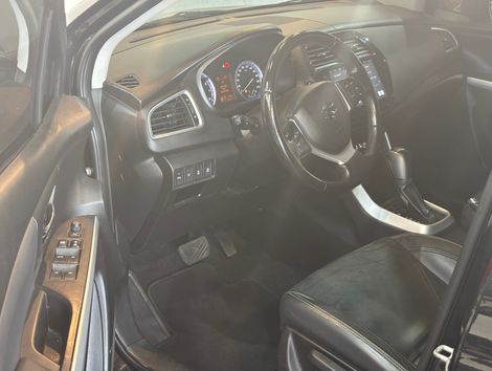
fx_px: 740
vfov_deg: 28.1
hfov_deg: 36.8
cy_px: 186
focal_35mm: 52
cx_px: 246
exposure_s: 1/40
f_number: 1.6
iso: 125
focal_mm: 5.96
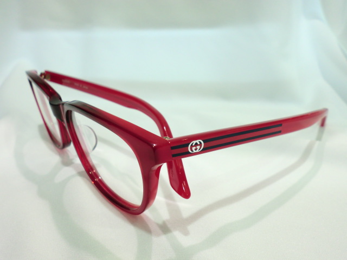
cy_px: 130
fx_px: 321
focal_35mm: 32
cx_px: 174
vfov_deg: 44.2
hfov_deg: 56.8
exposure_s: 1/60
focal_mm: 5.8
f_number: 3.5
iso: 100
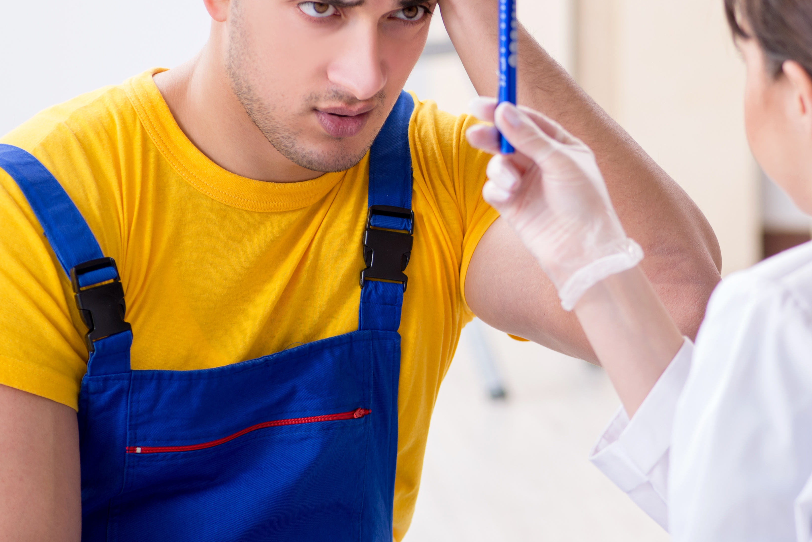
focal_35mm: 194
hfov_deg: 10.6
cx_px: 595
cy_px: 123
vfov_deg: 7.1
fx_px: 4377
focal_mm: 105
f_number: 5
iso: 125
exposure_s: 1/100
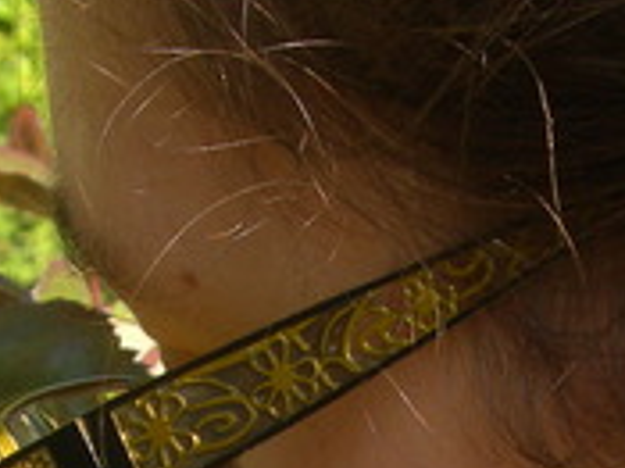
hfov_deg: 11.4
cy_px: 790
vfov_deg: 8.3
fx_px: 3139
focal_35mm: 174
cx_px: 371
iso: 50
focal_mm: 7.8
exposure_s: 1/168
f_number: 4.8
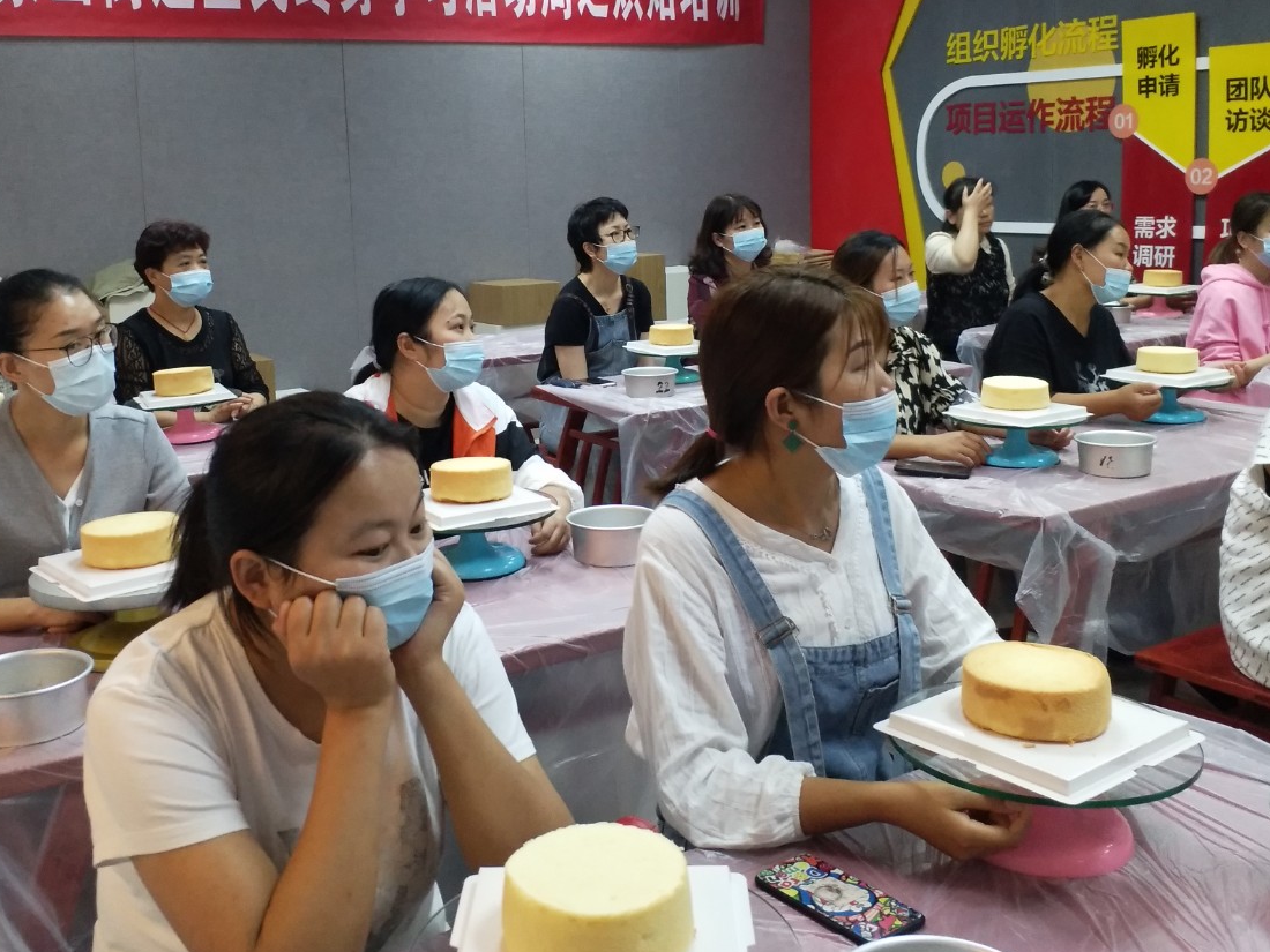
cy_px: 339
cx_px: 556
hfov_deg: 56.7
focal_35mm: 32
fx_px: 1174
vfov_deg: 43.7
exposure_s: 1/33.3
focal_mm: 3.79
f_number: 2
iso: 400
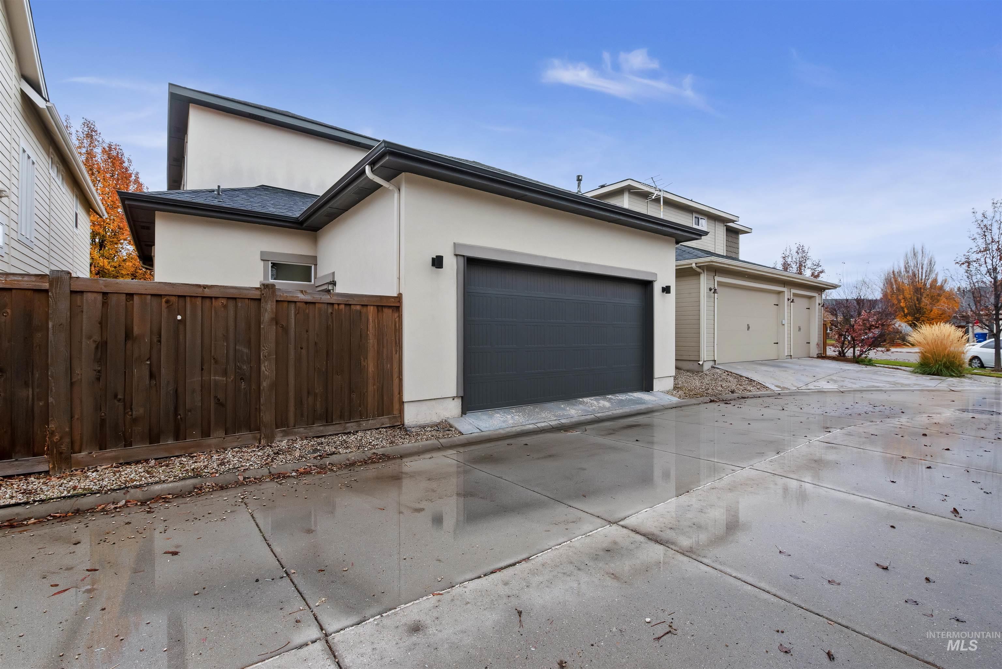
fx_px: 418
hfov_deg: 100.4
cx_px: 501
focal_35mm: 15
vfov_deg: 77.4
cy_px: 334
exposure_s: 1/500
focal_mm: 15
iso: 320
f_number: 8
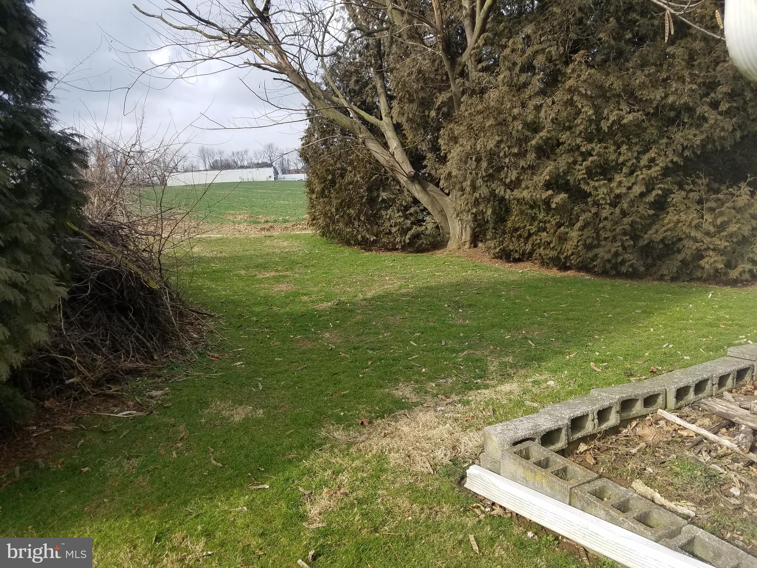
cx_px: 378
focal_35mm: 26
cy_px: 284
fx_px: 569
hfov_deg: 67.3
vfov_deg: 53.1
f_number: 1.7
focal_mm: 4.2
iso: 50
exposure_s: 1/1156
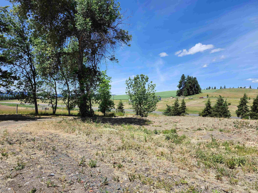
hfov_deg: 73.9
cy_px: 96
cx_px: 129
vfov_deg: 58.9
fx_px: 171
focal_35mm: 23
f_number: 1.8
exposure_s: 1/1365
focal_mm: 5.54
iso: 25
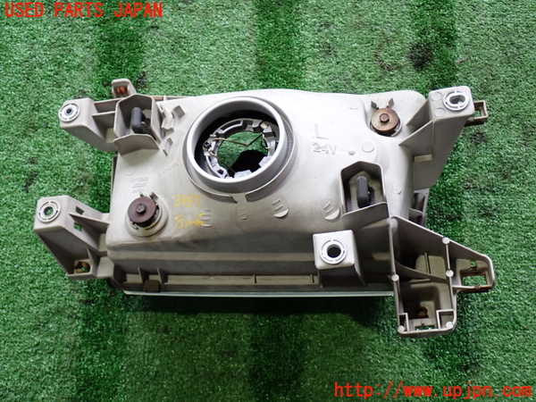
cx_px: 268
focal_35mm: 44
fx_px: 681
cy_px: 201
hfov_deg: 42.9
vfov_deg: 32.9
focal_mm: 7.84
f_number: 2.9
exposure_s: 1/40
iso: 250
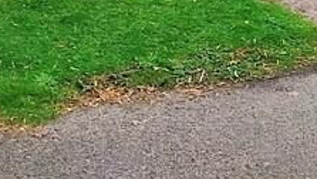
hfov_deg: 26.5
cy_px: -224
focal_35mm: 80
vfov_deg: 12.5
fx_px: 673
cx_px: 185
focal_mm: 1.66
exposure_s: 1/544
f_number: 2.2
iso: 100
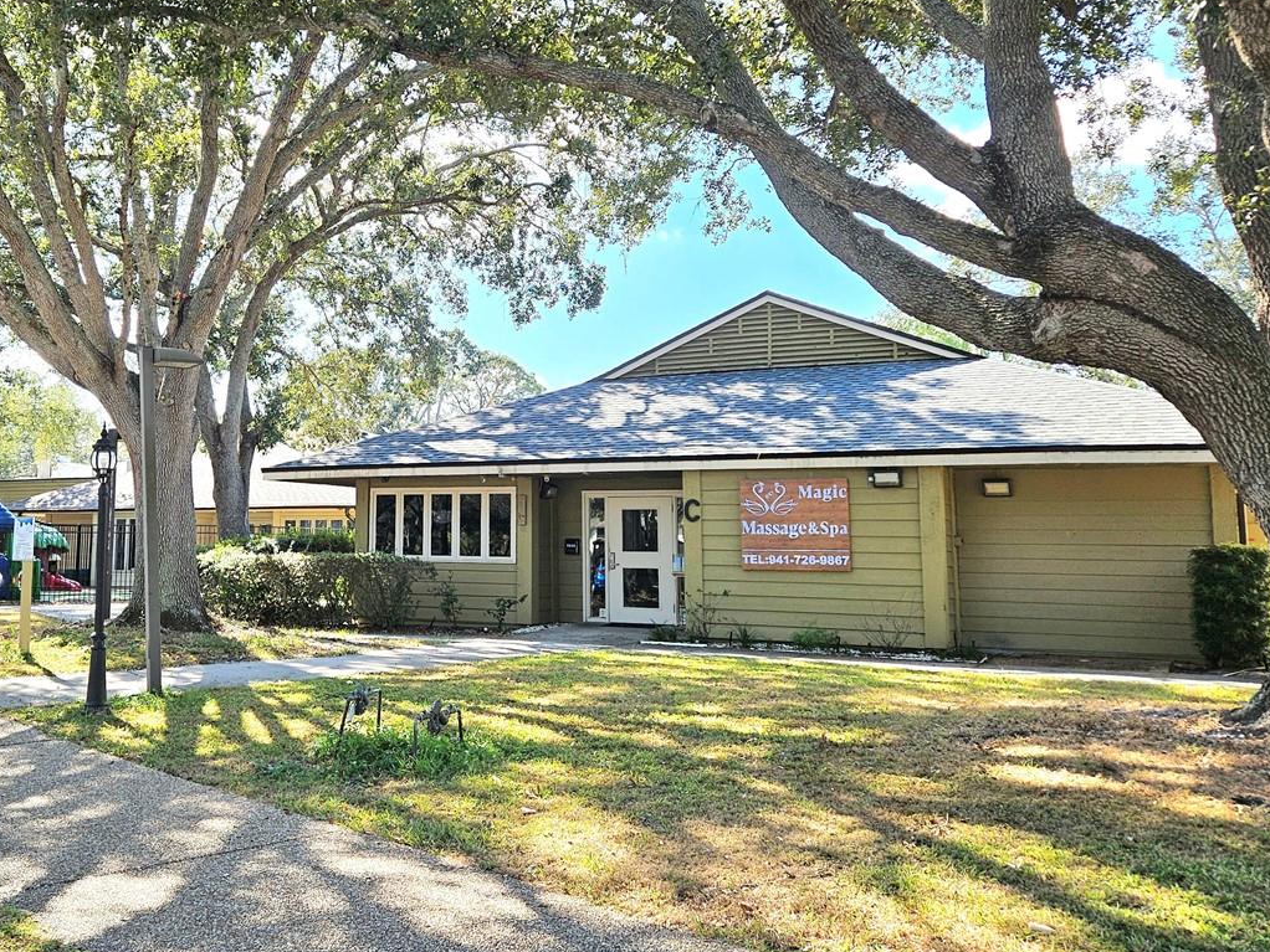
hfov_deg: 50.5
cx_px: 429
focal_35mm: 36
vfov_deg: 39.5
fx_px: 1321
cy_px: 374
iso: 25
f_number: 1.8
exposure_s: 1/556
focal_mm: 5.4
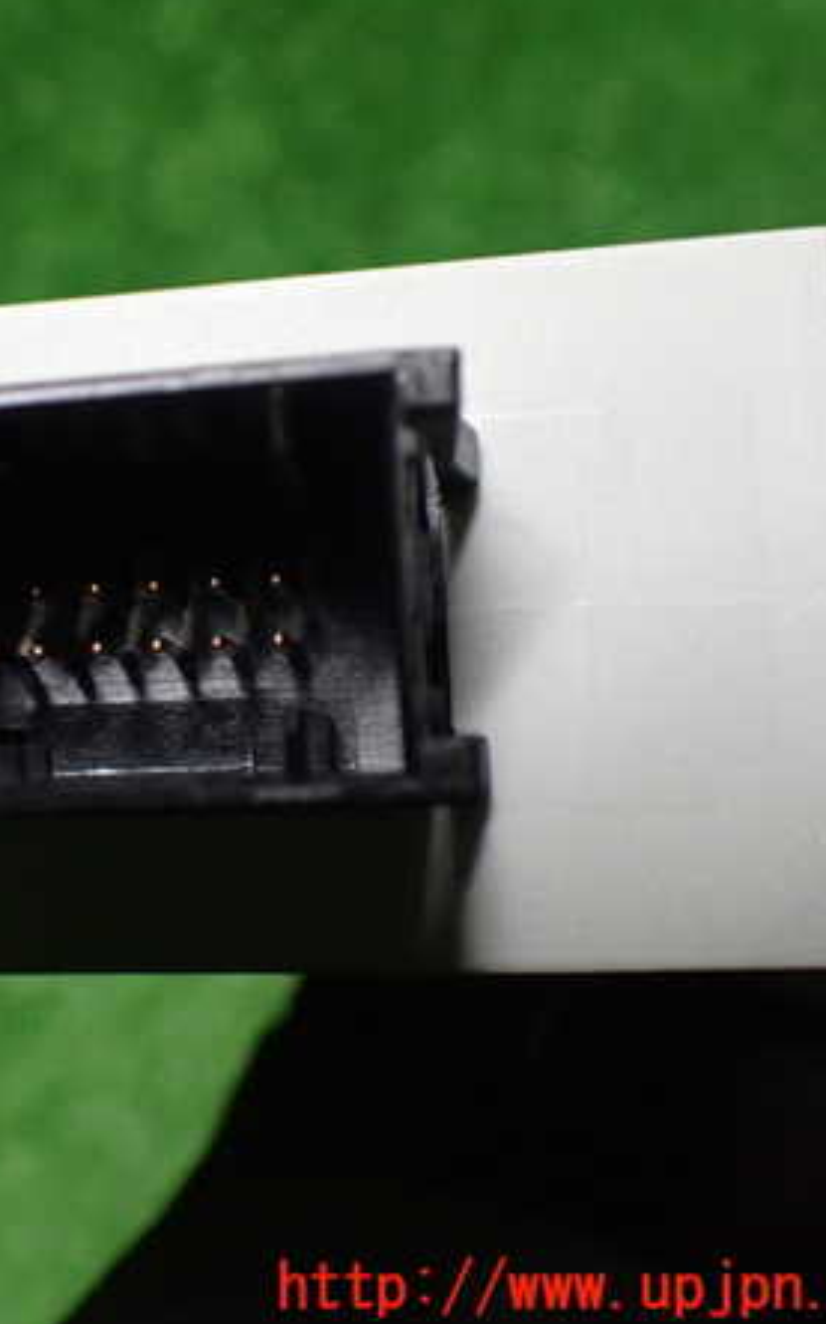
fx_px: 1551
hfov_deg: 28.5
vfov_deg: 46.2
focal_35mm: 43
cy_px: 656
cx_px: 57
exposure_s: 1/80
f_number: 2.3
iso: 800
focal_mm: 5.4
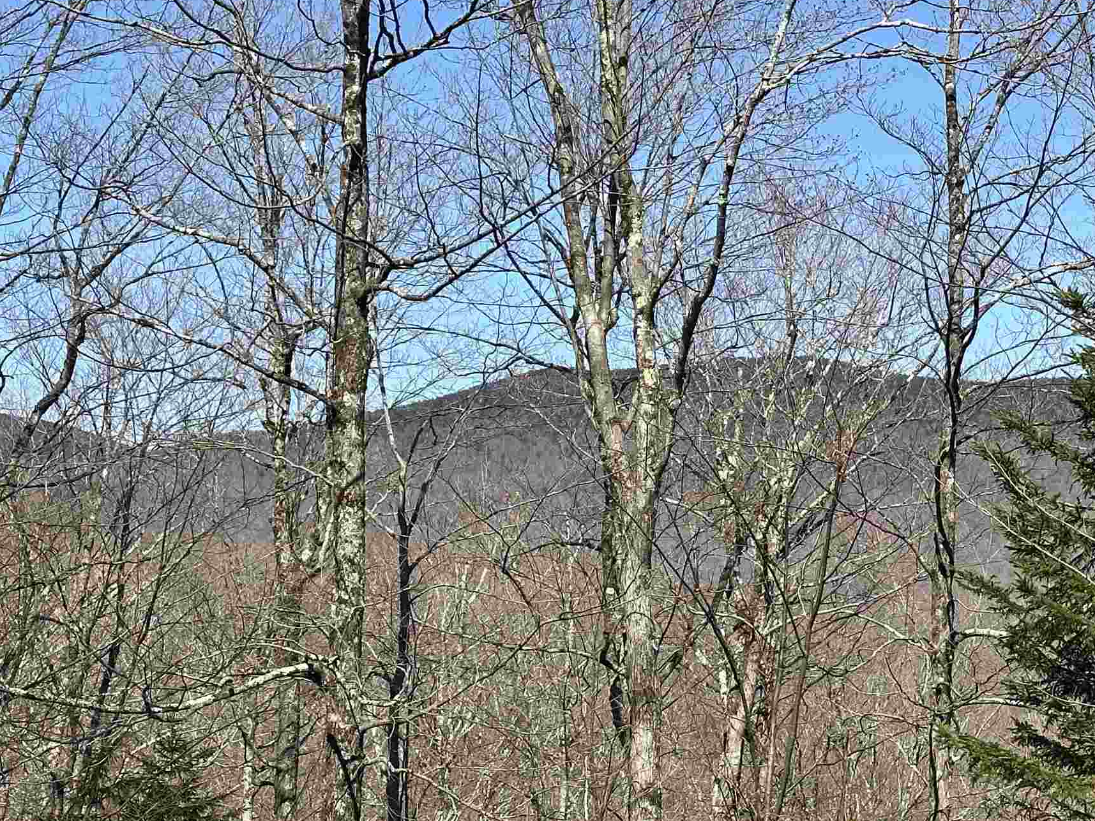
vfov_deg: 17.2
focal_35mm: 86
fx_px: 2720
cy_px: 410
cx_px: 632
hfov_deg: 22.7
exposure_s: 1/2976
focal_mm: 6.86
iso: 64
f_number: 1.78
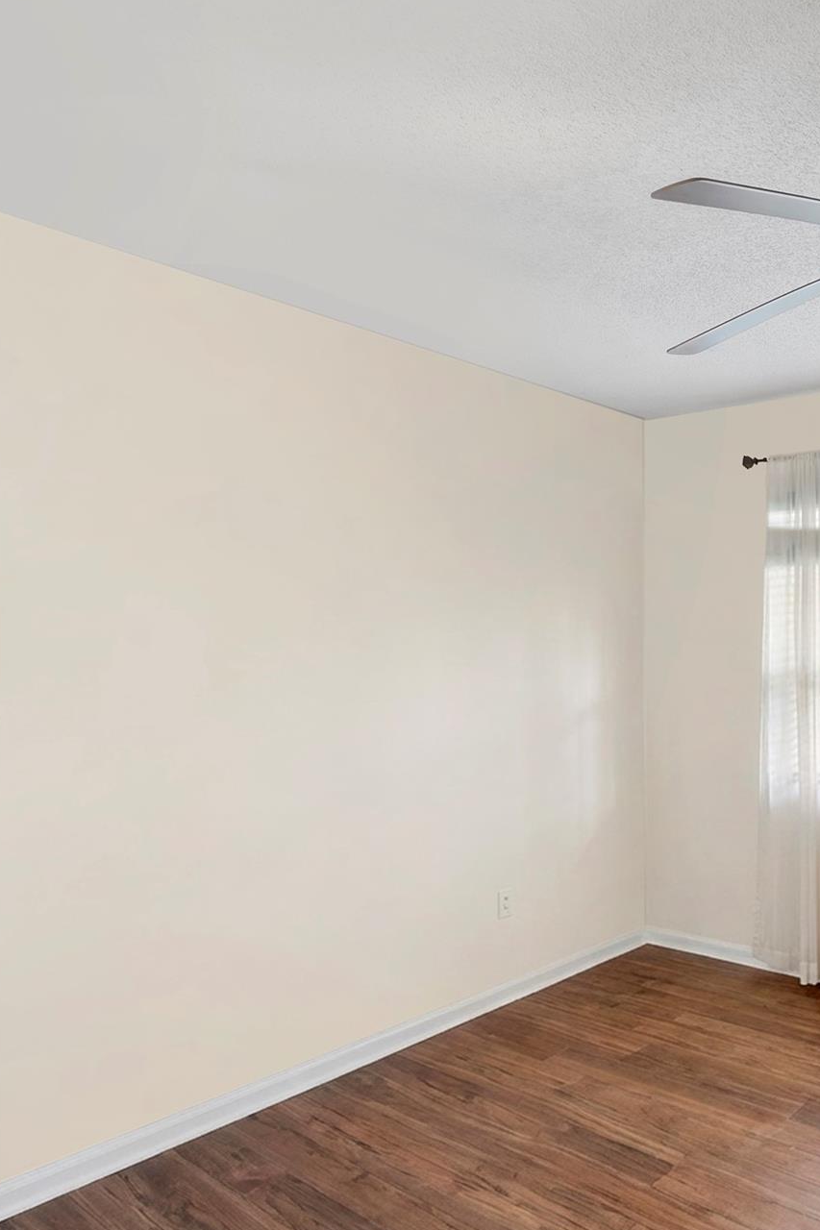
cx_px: 739
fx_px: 820
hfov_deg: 47.7
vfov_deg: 73.7
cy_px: 631
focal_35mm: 24
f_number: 11
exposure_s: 1.6
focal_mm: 10
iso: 160
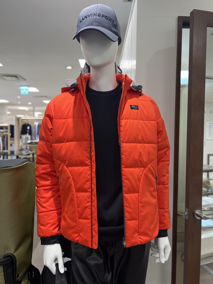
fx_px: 213
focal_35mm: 26
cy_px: 142
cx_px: 106
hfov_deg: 53.1
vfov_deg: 67.3
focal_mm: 5.7
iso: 80
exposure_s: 1/120
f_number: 1.5
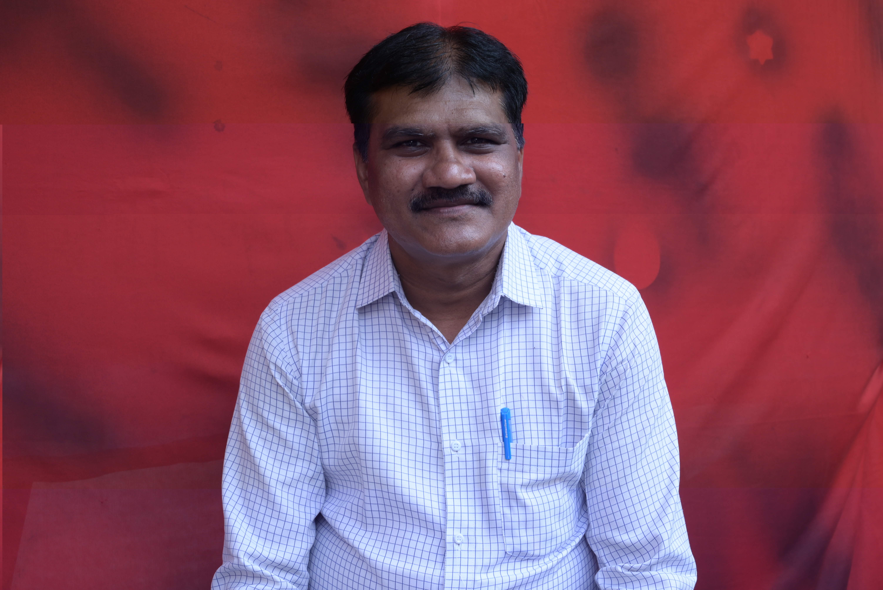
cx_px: 442
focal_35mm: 50
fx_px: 1227
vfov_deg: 27.0
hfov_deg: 39.6
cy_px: 295
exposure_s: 1/160
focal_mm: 50
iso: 200
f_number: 7.1
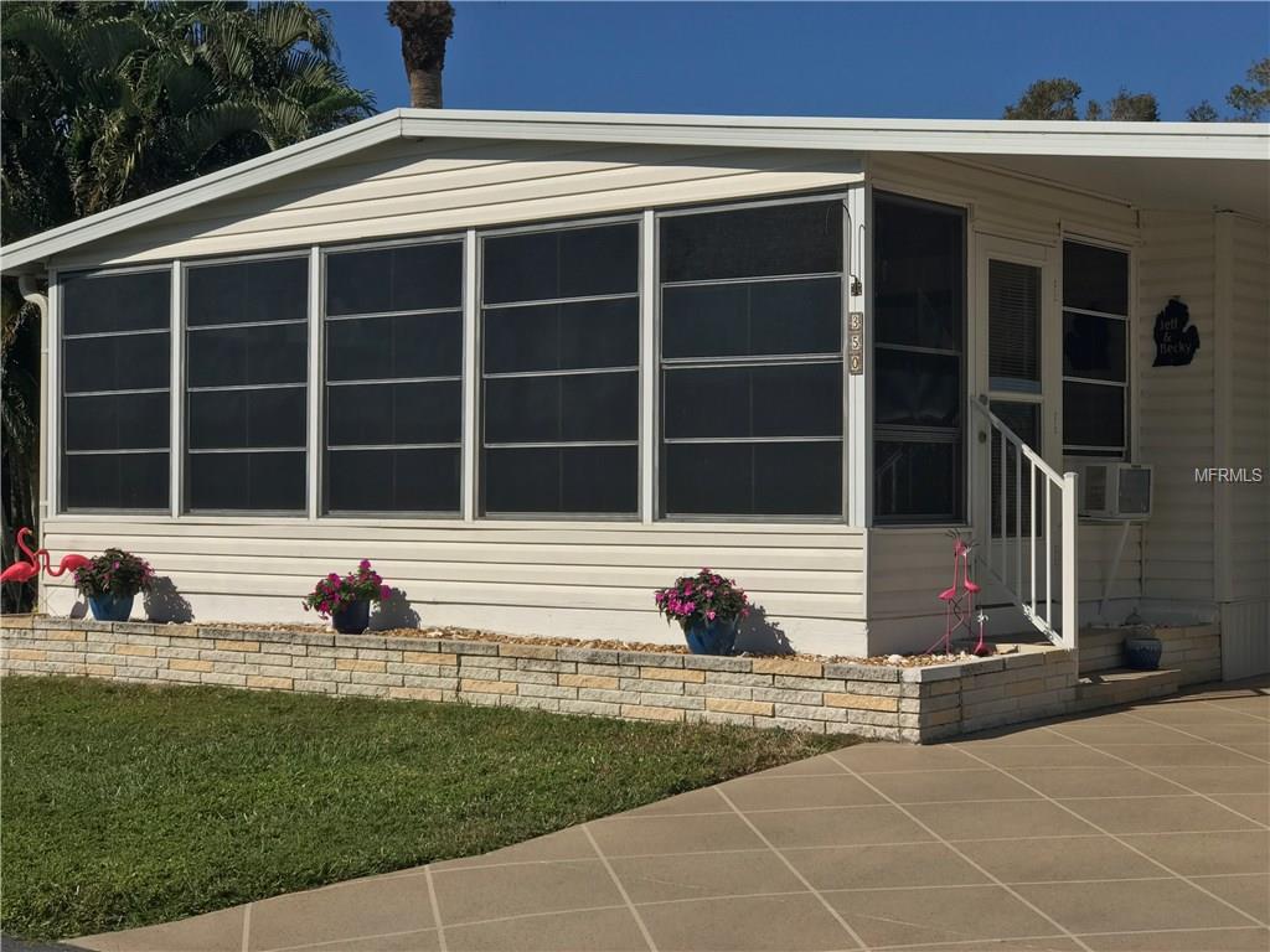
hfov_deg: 33.8
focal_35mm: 57
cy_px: 476
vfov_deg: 25.7
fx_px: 2091
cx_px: 635
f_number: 2.8
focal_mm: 6.6
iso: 20
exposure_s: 1/1681
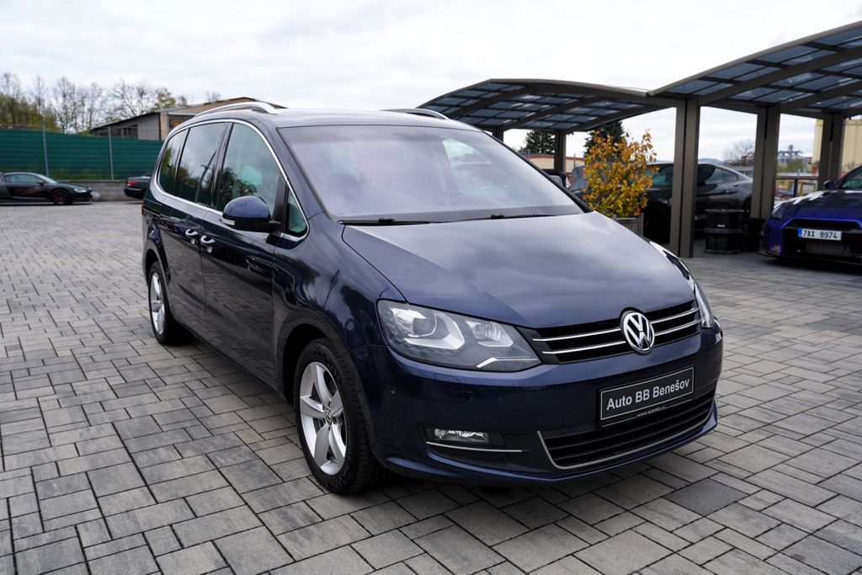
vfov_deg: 45.0
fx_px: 694
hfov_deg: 63.7
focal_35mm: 29
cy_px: 288
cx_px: 431
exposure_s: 1/160
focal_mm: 29
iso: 100
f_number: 6.3
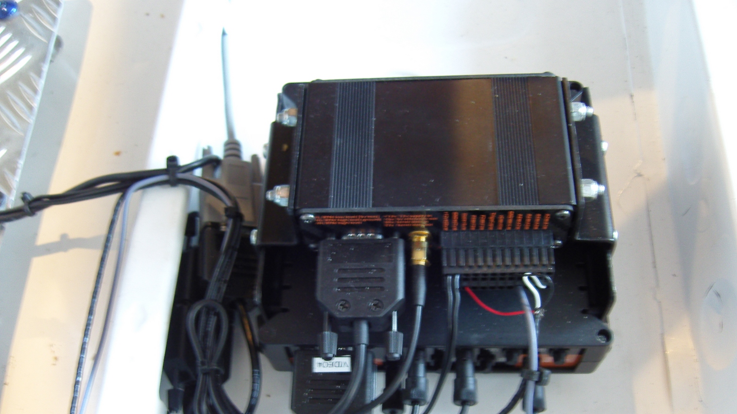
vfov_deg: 30.9
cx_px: 377
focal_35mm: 38
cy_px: 281
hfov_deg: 52.8
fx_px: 743
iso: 200
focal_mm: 7.3
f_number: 2.8
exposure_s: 1/5
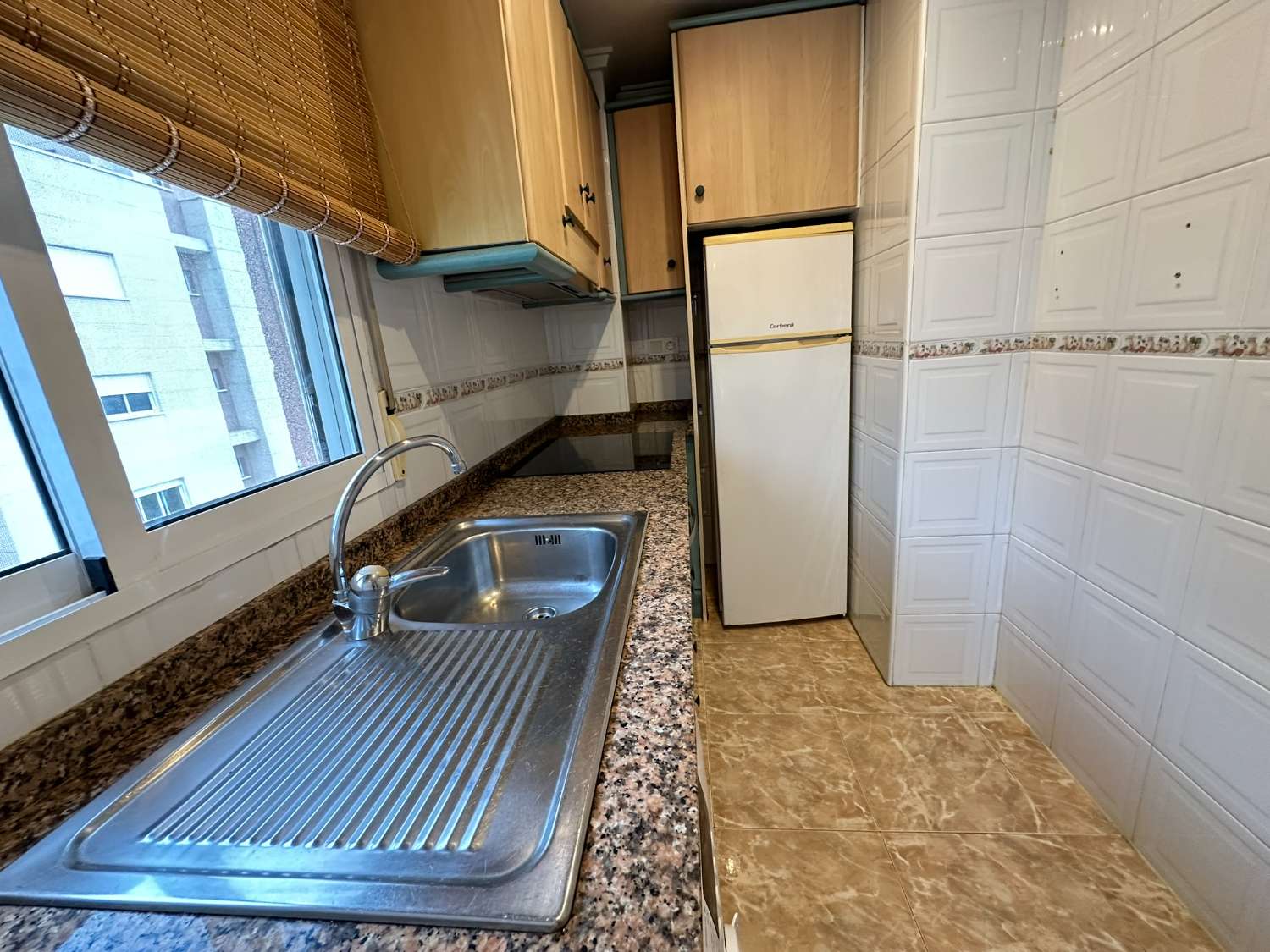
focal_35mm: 14
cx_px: 635
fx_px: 514
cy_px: 476
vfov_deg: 85.7
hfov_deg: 102.1
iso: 200
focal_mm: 2.22
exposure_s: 1/50
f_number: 2.2
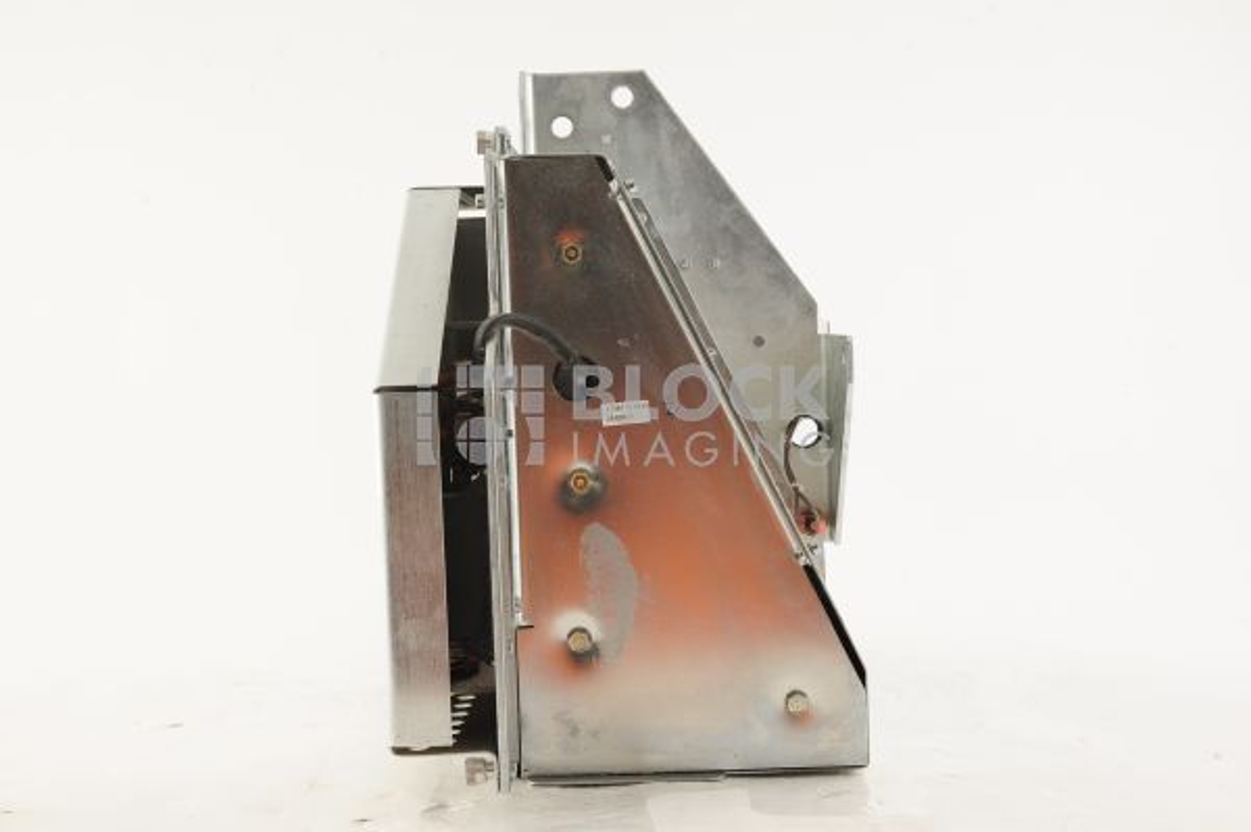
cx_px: 626
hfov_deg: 39.6
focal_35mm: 50
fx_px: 1736
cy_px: 416
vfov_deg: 26.9
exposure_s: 1/125
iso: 1600
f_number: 11
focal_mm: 50
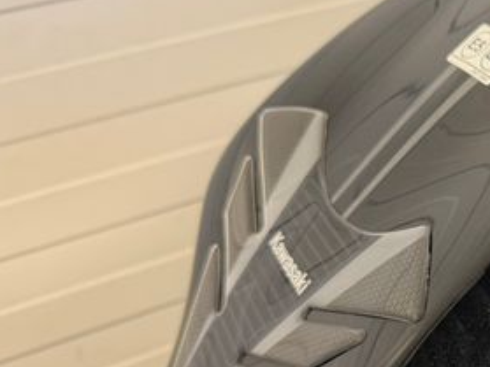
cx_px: 546
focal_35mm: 55
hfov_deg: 30.9
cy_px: 260
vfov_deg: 26.3
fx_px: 778
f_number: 1.78
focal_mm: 6.76
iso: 125
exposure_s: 1/50
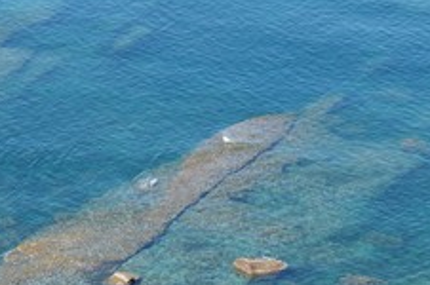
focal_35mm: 168
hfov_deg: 12.2
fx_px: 2004
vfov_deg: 8.1
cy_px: 95
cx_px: 95
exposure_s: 1/250
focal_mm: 55
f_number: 8
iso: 200
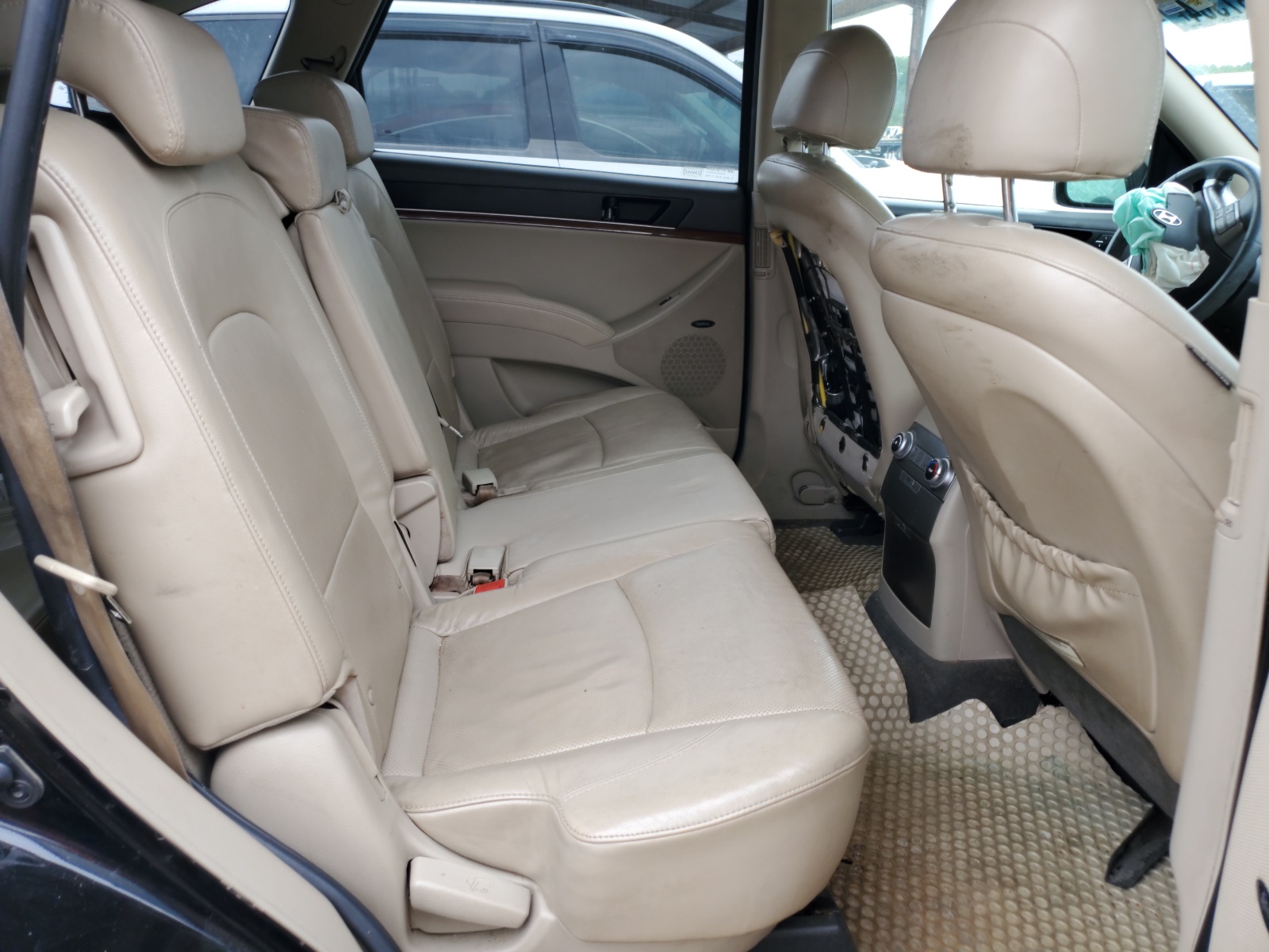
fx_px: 953
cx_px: 634
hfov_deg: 67.3
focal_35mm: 26
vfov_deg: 53.1
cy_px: 476
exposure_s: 1/263
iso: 50
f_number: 1.5
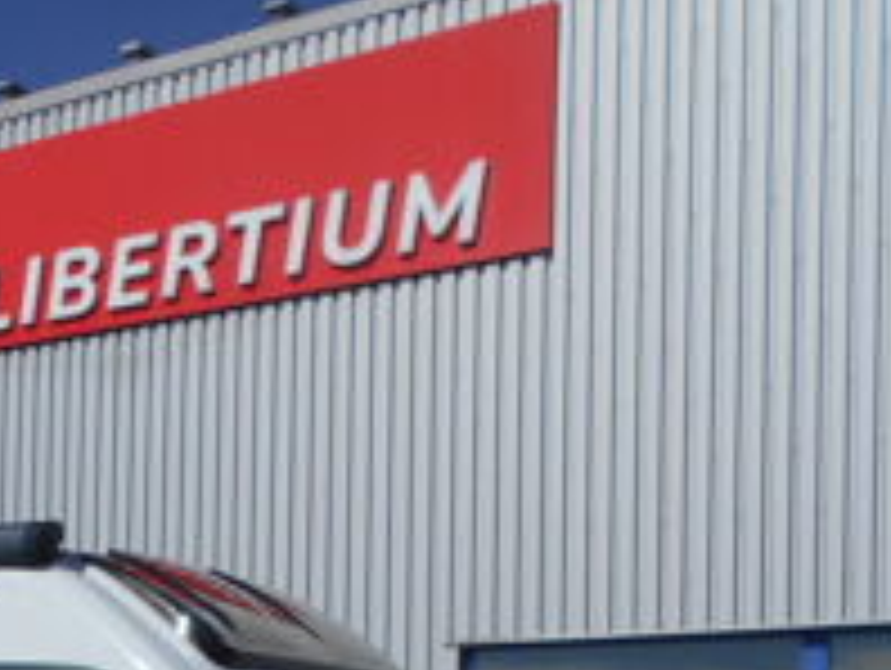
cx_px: 108
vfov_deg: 21.6
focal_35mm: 63
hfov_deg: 29.6
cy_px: 805
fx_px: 1624
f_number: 8
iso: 80
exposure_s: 1/400
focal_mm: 4.6
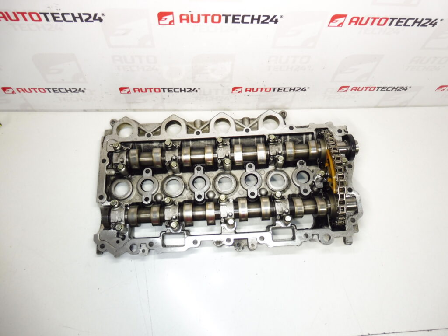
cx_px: 224
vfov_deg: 56.8
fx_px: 311
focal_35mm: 24
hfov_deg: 71.6
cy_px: 168
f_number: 3.5
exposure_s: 1/60
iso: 200
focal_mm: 4.3
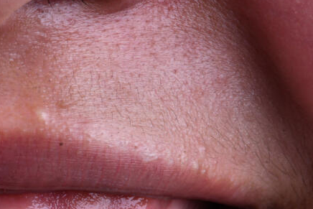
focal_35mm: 369
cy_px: 242
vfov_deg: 3.7
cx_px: -14
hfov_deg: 5.6
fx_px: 3209
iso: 125
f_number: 32
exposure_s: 1/100
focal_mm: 105
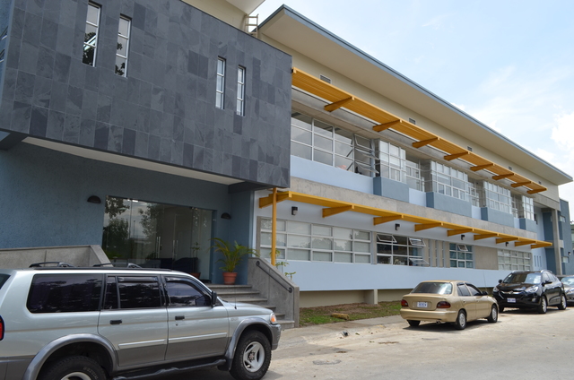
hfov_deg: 67.5
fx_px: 430
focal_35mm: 27
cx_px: 287
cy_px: 190
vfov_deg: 47.7
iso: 160
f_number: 8
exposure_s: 1/250
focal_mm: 18
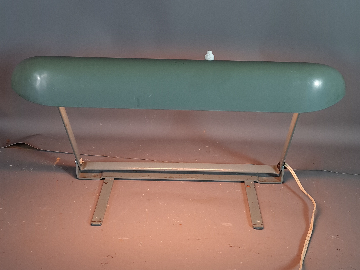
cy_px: 135
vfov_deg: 53.1
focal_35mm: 26
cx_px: 180
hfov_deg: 67.3
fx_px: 270
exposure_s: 1/100
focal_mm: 5.4
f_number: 1.8
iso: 80
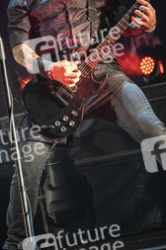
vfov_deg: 29.6
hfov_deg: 19.9
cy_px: 100
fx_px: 472
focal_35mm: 68
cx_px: 102
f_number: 5
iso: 2000
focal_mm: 43
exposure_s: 1/320
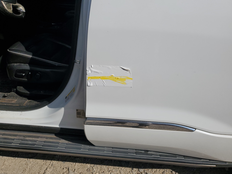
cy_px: 87
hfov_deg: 67.3
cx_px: 116
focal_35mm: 26
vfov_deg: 53.1
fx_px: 174
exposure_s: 1/10000
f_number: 1.5
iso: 50
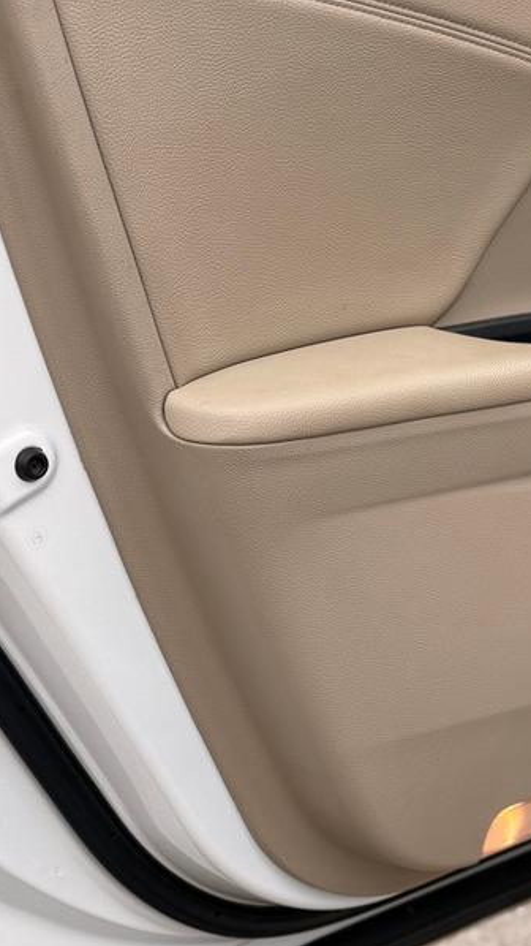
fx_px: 2104
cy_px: 373
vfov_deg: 25.3
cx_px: 566
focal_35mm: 84
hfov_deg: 14.1
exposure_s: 1/951
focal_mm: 6.76
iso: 64
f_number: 1.78
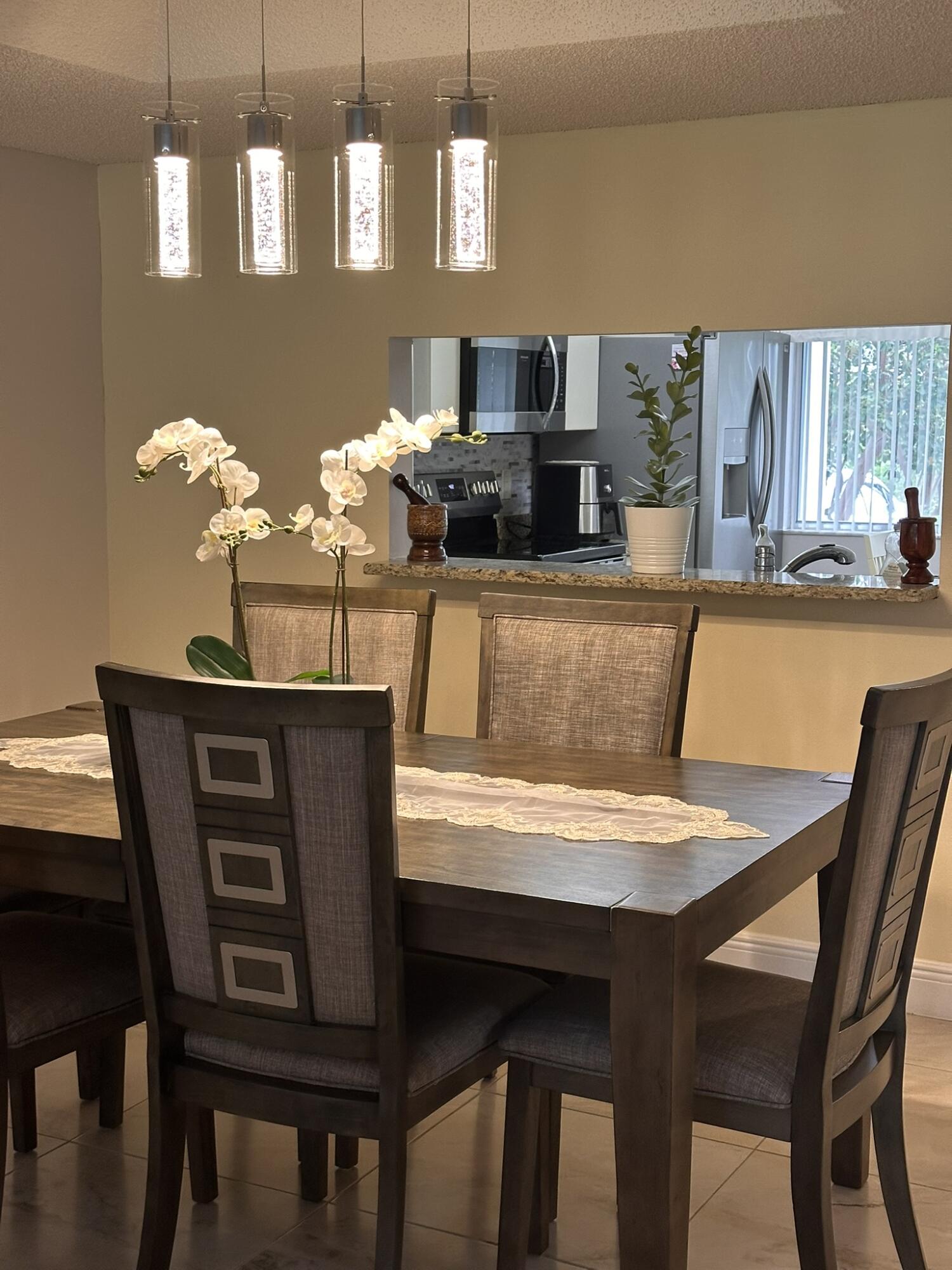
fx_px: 1760
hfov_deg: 30.3
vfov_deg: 39.7
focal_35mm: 48
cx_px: 476
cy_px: 635
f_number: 1.78
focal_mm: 6.86
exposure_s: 1/60
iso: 200
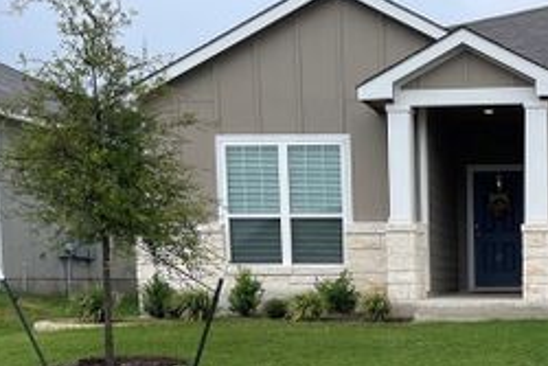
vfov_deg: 24.0
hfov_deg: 34.0
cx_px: 535
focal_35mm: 54
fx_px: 822
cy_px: 369
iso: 32
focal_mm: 4.2
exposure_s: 1/785
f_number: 1.6
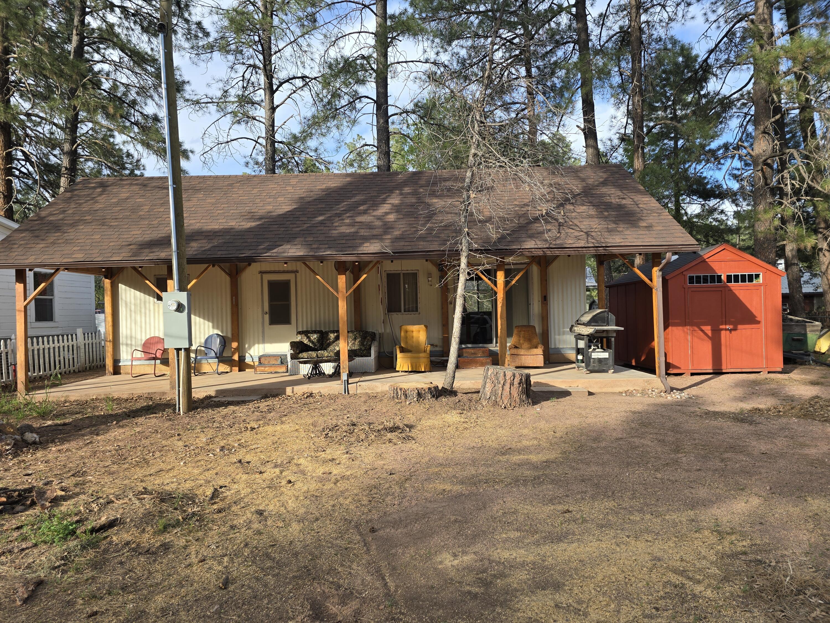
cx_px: 415
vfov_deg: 58.9
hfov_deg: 73.9
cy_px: 312
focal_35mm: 23
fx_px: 551
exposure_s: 1/218
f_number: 1.7
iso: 12
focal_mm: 6.3
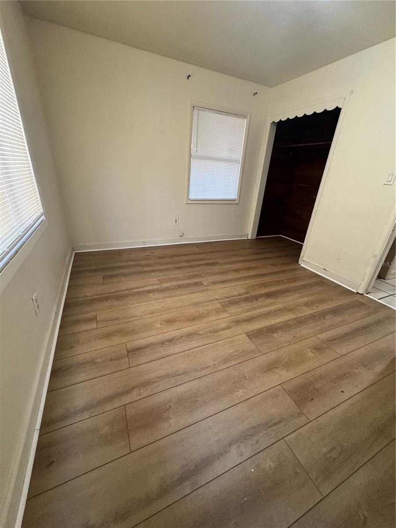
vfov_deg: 102.1
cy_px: 264
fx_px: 214
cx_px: 198
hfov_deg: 85.7
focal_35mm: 14
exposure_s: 1/60
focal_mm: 2.22
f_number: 2.2
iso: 500
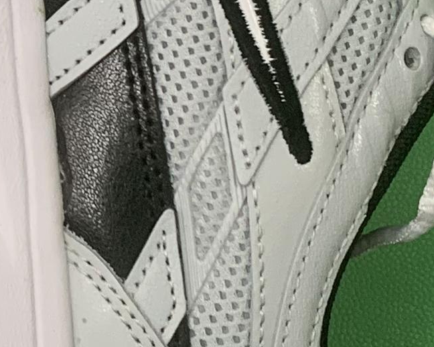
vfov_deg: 9.6
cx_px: -190
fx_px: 2029
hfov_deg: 11.7
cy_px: -71
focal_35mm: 158
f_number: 1.8
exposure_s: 1/60
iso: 100
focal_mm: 4.25
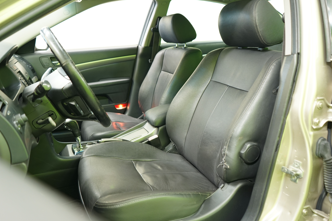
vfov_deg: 45.0
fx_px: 267
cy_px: 110
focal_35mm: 29
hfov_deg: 63.7
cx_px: 165
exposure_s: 1/13
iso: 800
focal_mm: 28
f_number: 3.5
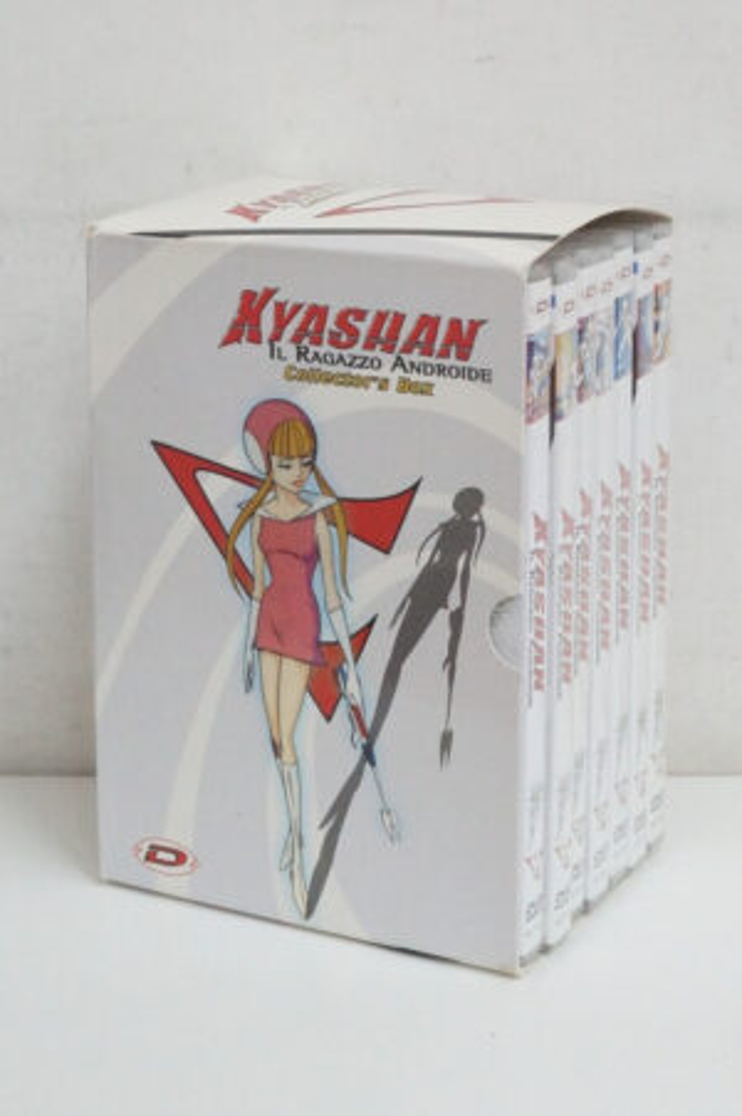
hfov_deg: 43.5
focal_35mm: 30
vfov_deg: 62.0
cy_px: 558
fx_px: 929
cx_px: 371
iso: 2500
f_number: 8
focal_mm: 20
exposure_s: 1/60
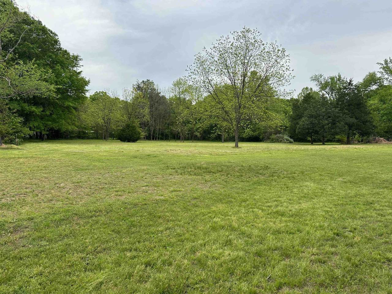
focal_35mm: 24
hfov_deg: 71.6
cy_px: 147
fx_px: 272
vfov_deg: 56.8
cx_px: 196
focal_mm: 6.86
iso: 80
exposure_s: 1/2732
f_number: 1.78
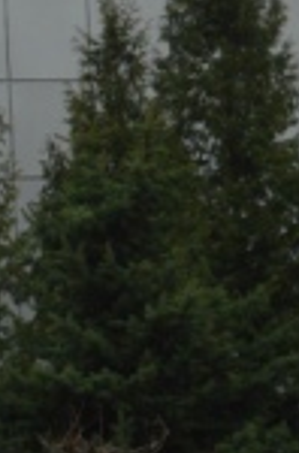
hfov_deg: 4.3
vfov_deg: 6.7
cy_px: 507
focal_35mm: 308
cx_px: -593
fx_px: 3864
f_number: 6.3
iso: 400
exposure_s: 1/1600
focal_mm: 30
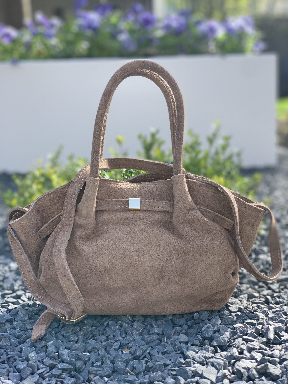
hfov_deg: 28.0
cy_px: 192
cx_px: 144
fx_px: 577
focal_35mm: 52
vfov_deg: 36.8
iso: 16
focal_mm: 6
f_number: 2.4
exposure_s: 1/224
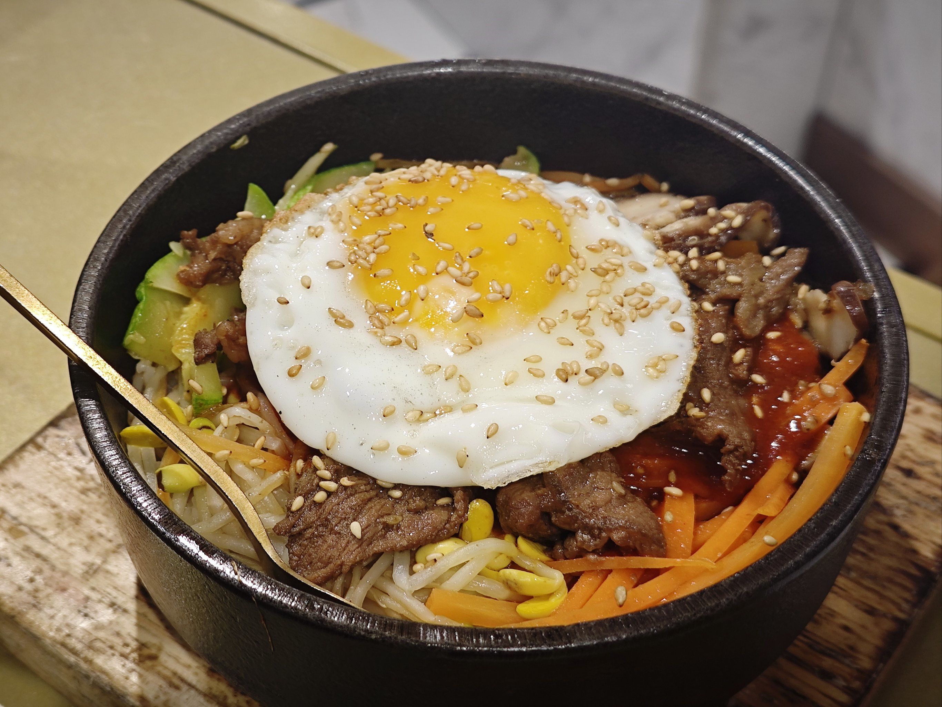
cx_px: 471
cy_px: 354
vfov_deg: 24.8
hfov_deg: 32.7
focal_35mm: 59
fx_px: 1605
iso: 100
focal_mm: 6.55
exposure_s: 1/100
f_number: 1.6
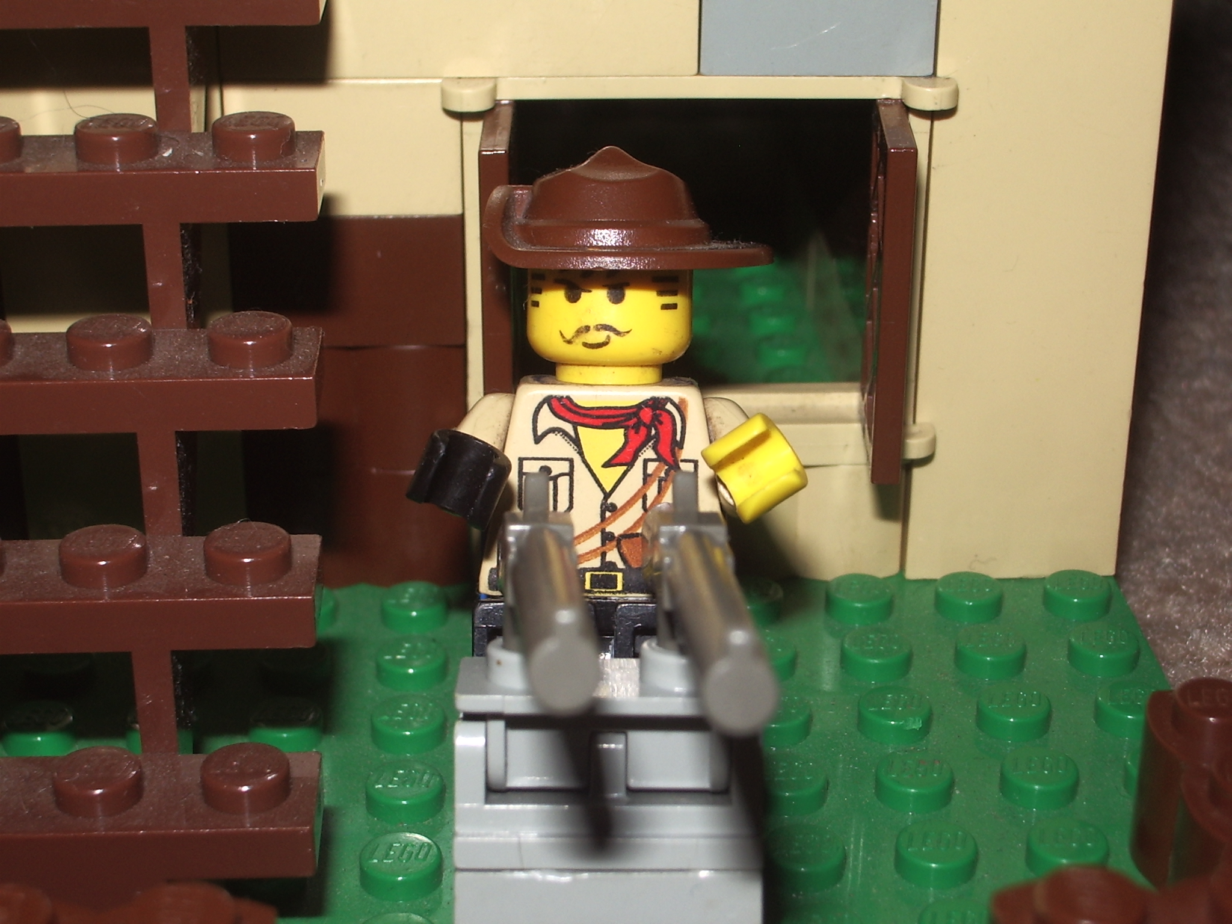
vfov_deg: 21.9
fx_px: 2385
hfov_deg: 29.0
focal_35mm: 67
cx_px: 616
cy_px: 462
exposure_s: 1/50
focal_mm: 10.2
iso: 50
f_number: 5.6
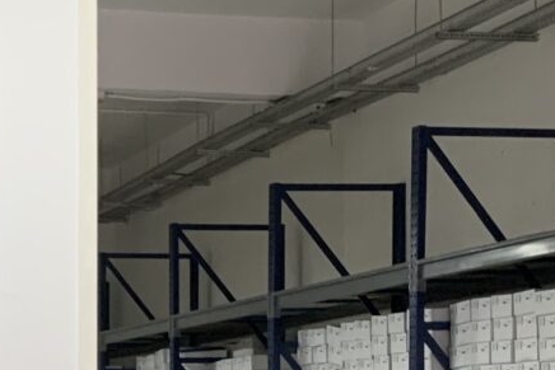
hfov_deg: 15.9
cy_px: 525
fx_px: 1958
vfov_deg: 10.5
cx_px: 64
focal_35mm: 127
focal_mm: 4.25
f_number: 1.8
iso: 320
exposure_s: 1/50
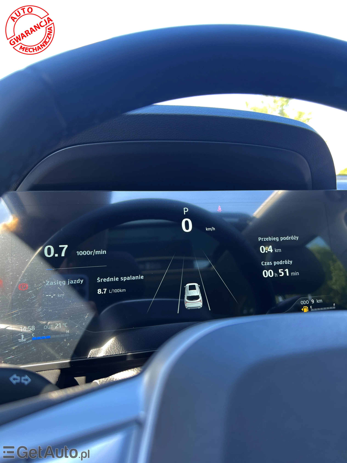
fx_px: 348
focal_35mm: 26
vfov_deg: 67.3
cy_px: 232
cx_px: 174
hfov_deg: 53.1
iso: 50
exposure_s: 1/121
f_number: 1.5
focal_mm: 5.7
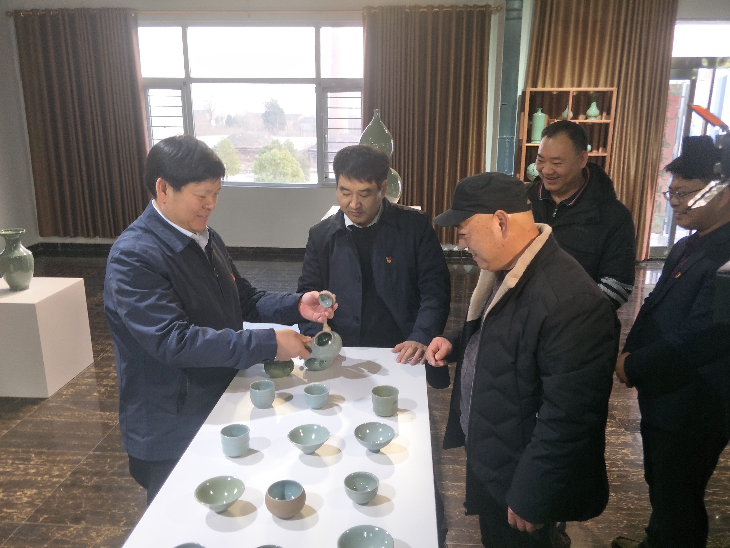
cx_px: 365
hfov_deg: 76.4
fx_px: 464
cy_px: 274
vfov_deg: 61.1
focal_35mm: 22
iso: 128
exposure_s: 1/33
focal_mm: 3.79
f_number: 1.7
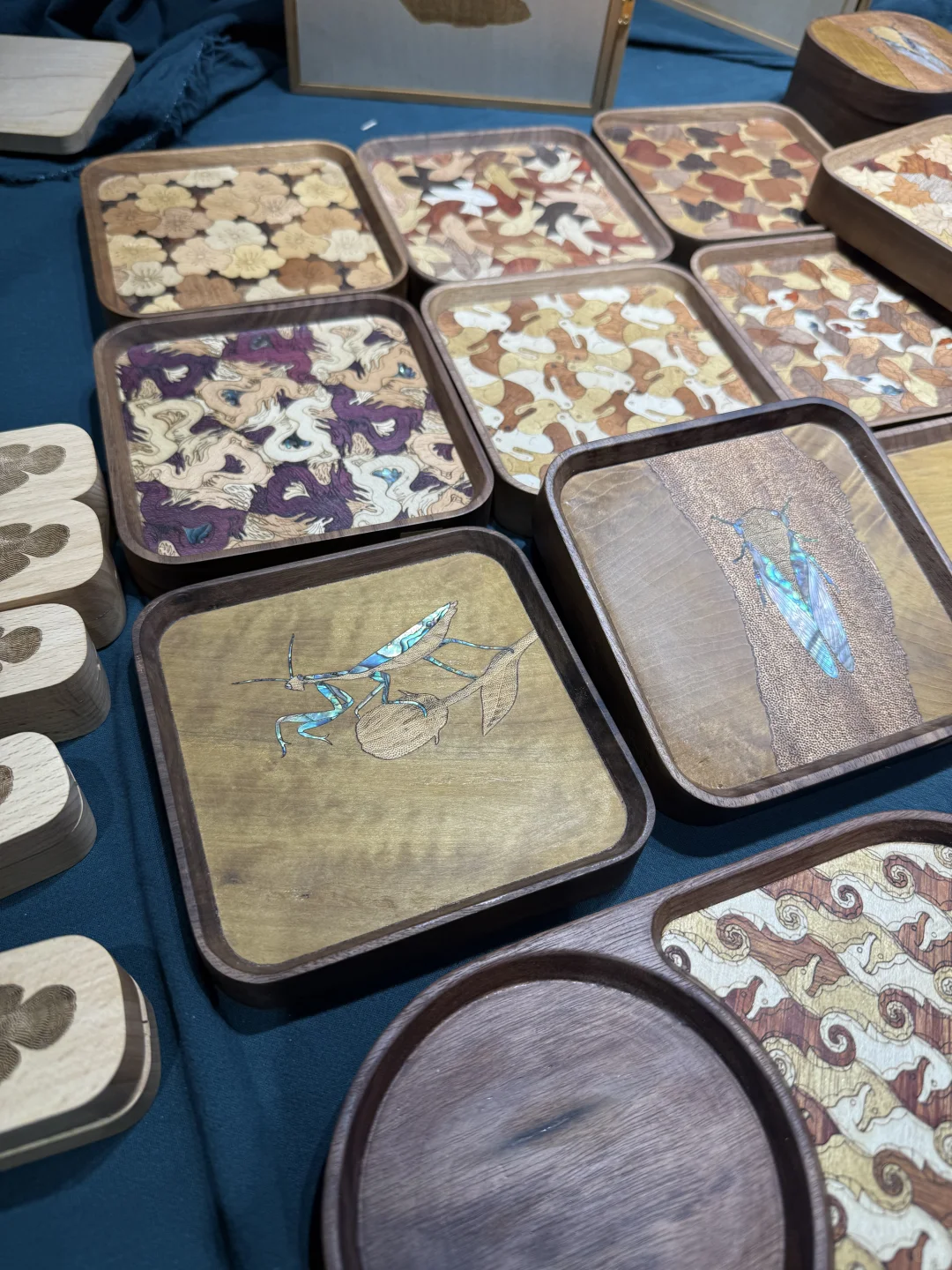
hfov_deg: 56.8
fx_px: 880
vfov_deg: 71.6
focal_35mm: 24
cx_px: 476
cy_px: 635
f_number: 1.78
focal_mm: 6.76
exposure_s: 1/131
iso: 64
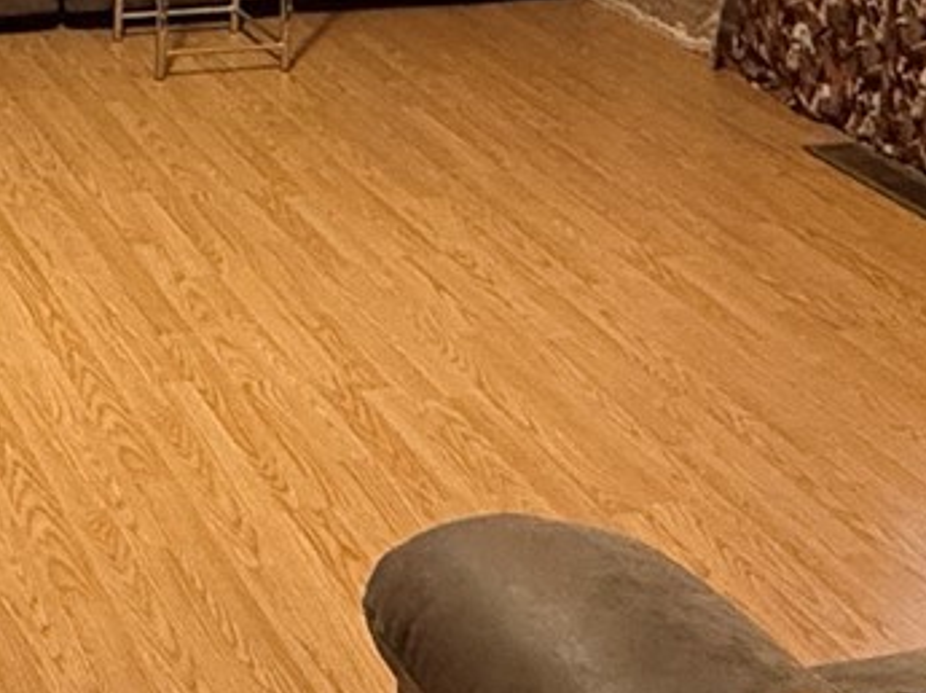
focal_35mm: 78
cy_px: -349
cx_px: -89
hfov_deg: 23.5
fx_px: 2084
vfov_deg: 17.0
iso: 500
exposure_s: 1/60
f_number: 2.2
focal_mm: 2.22
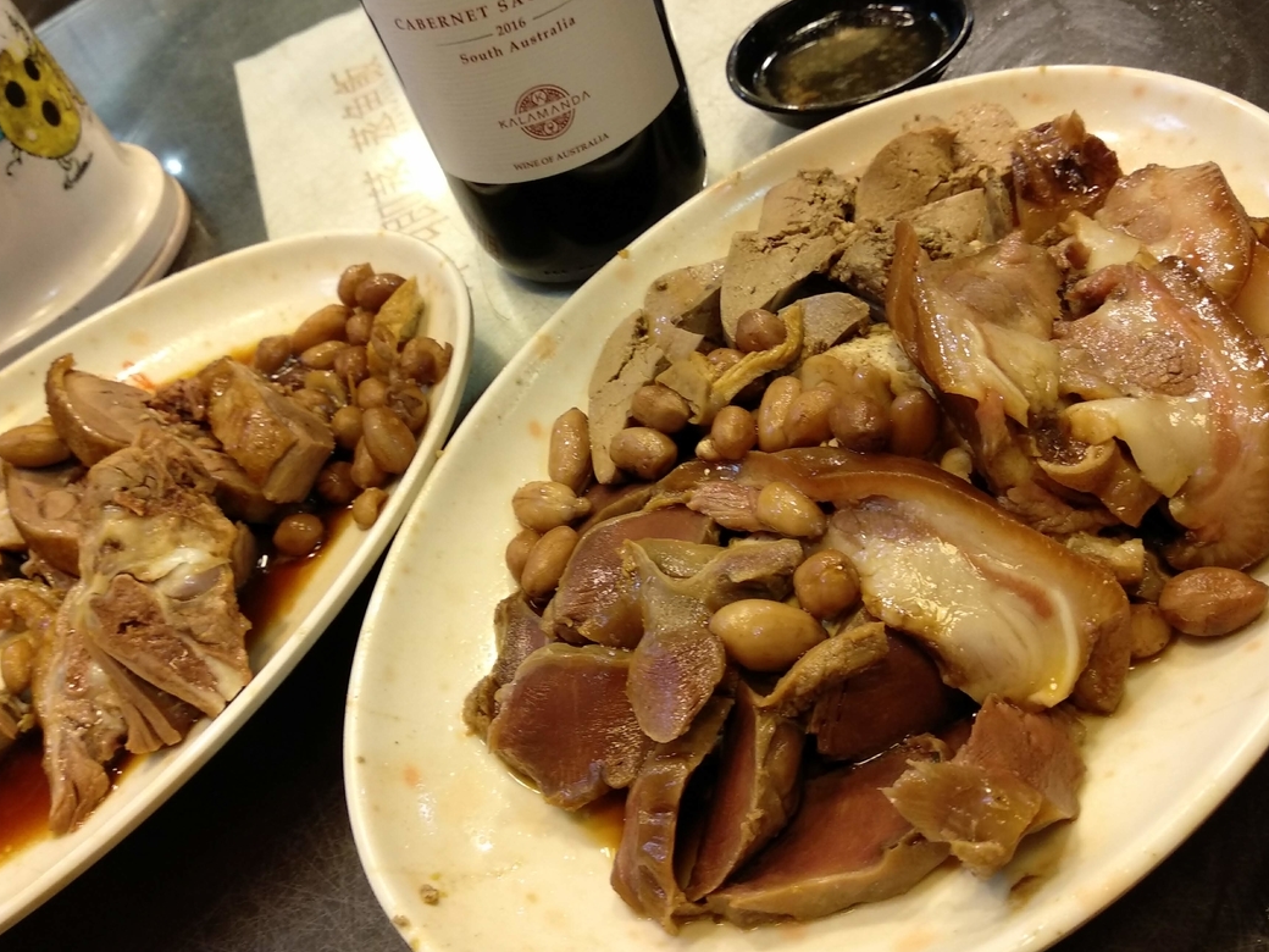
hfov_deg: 60.0
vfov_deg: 46.7
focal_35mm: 30
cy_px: 417
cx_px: 616
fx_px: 1100
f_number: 2.2
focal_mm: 3.81
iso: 400
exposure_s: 1/33
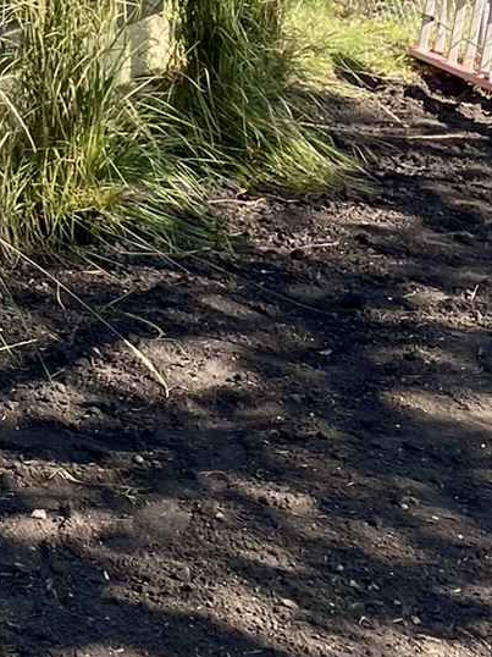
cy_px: -215
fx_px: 1878
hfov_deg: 13.2
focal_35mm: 99
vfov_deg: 18.4
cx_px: -437
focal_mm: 4.2
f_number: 1.6
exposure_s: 1/465
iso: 32
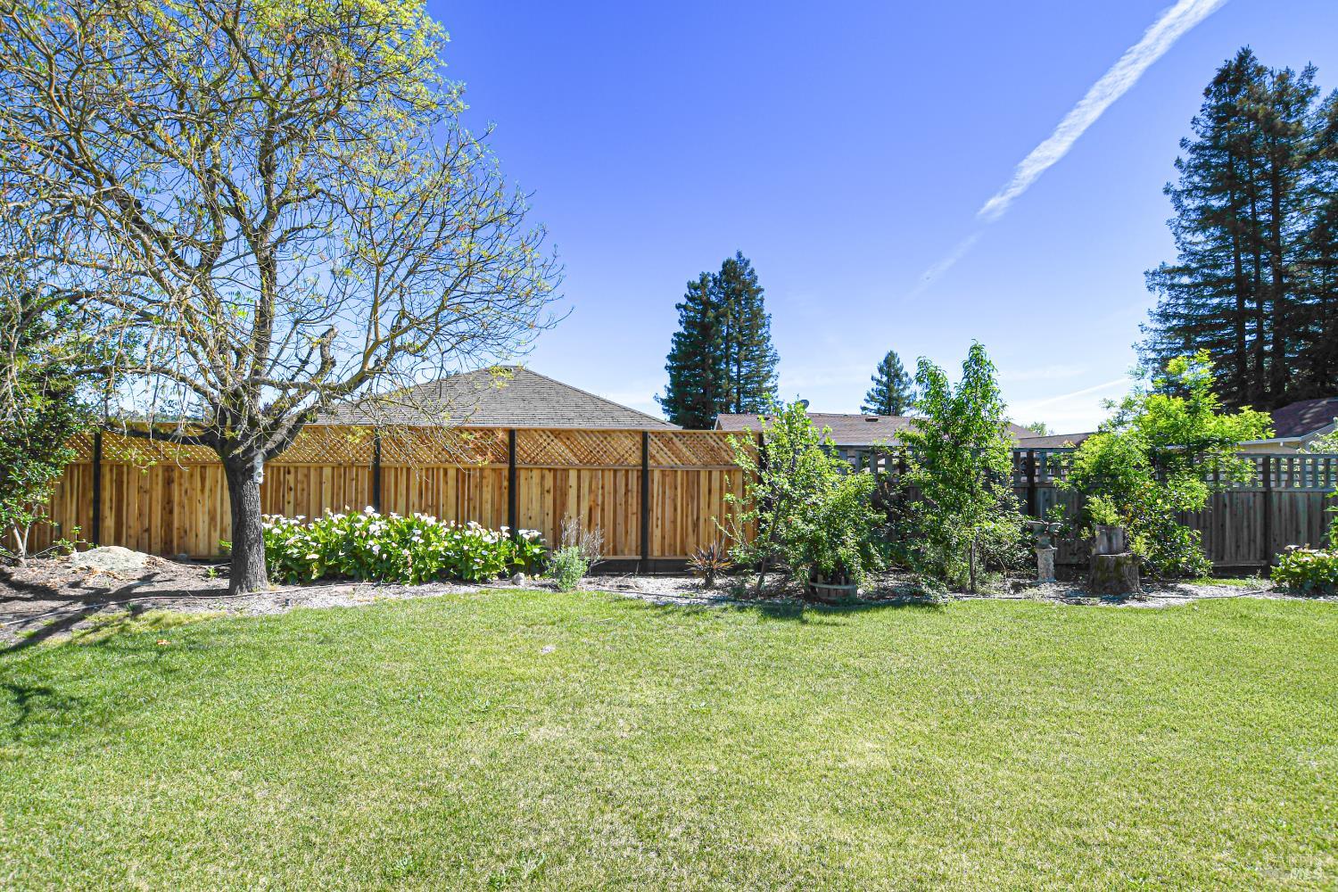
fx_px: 557
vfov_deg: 77.3
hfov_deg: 100.4
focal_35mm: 15
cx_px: 669
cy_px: 446
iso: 100
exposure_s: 1/320
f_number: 9
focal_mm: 10
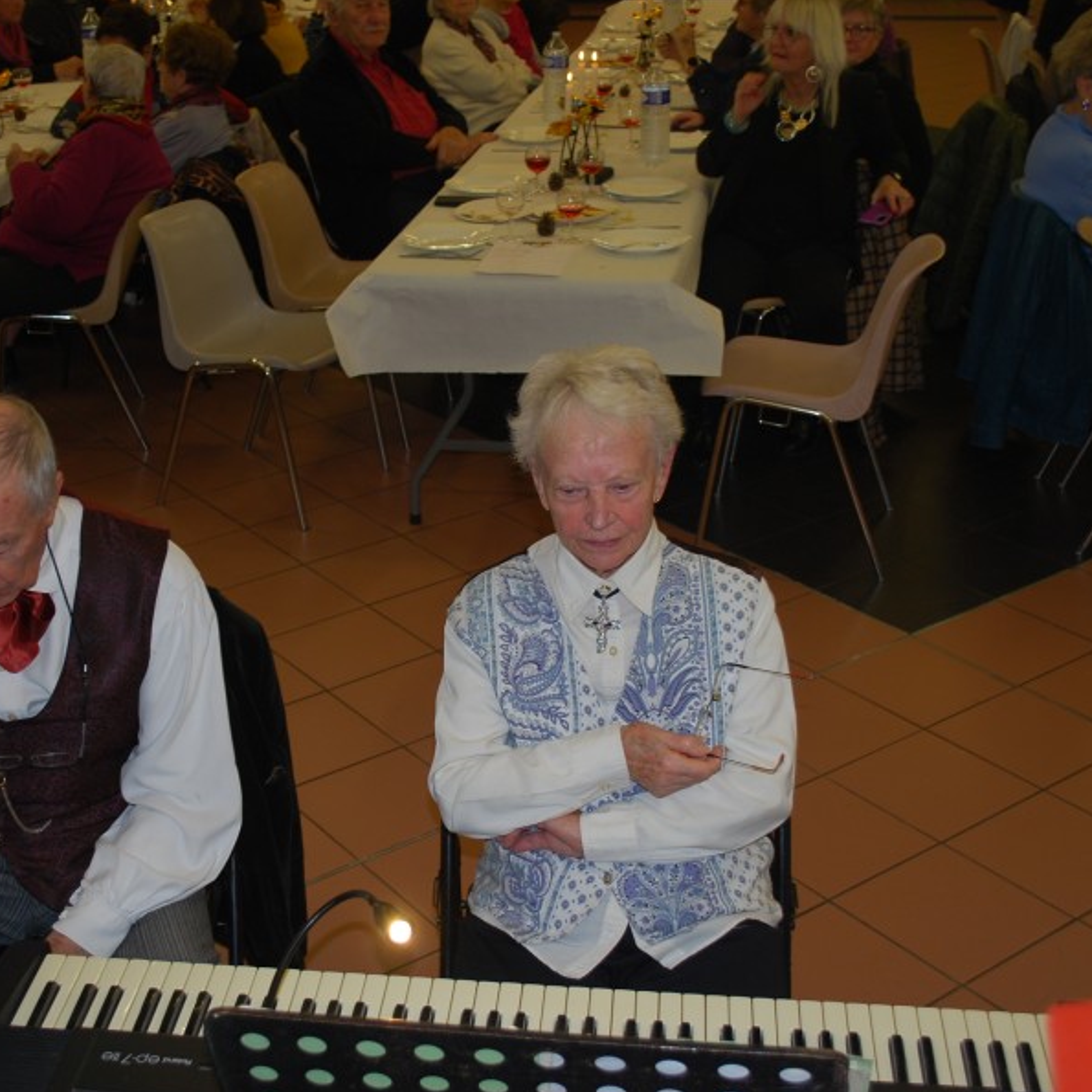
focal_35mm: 46
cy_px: 547
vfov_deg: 36.8
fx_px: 1642
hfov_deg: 36.6
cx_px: 418
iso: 200
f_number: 4.2
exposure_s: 1/60
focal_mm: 24
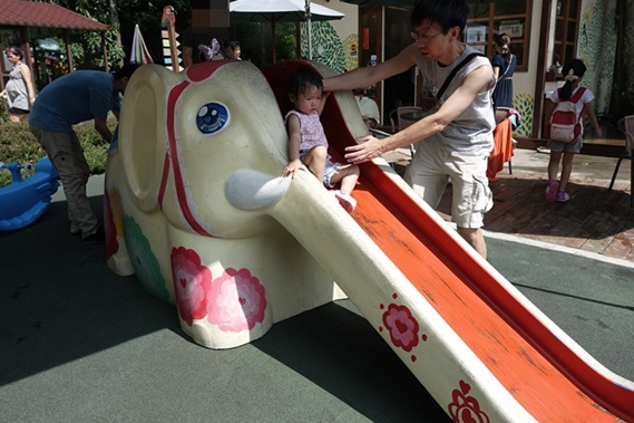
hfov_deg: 67.4
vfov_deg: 47.8
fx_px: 475
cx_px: 328
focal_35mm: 27
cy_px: 186
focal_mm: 8.8
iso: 125
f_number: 2.8
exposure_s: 1/1600
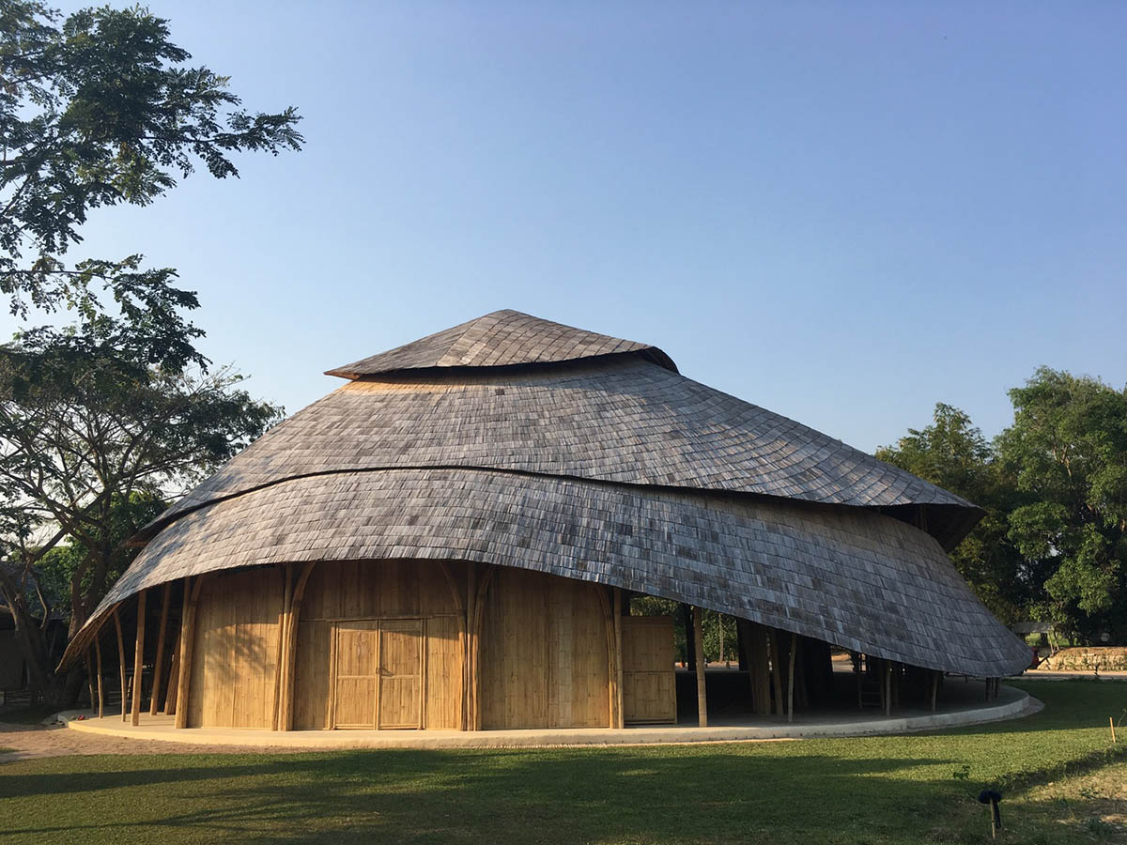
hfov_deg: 61.7
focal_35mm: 29
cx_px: 564
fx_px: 944
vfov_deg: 48.2
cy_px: 422
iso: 25
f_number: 2.2
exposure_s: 1/938
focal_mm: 4.15
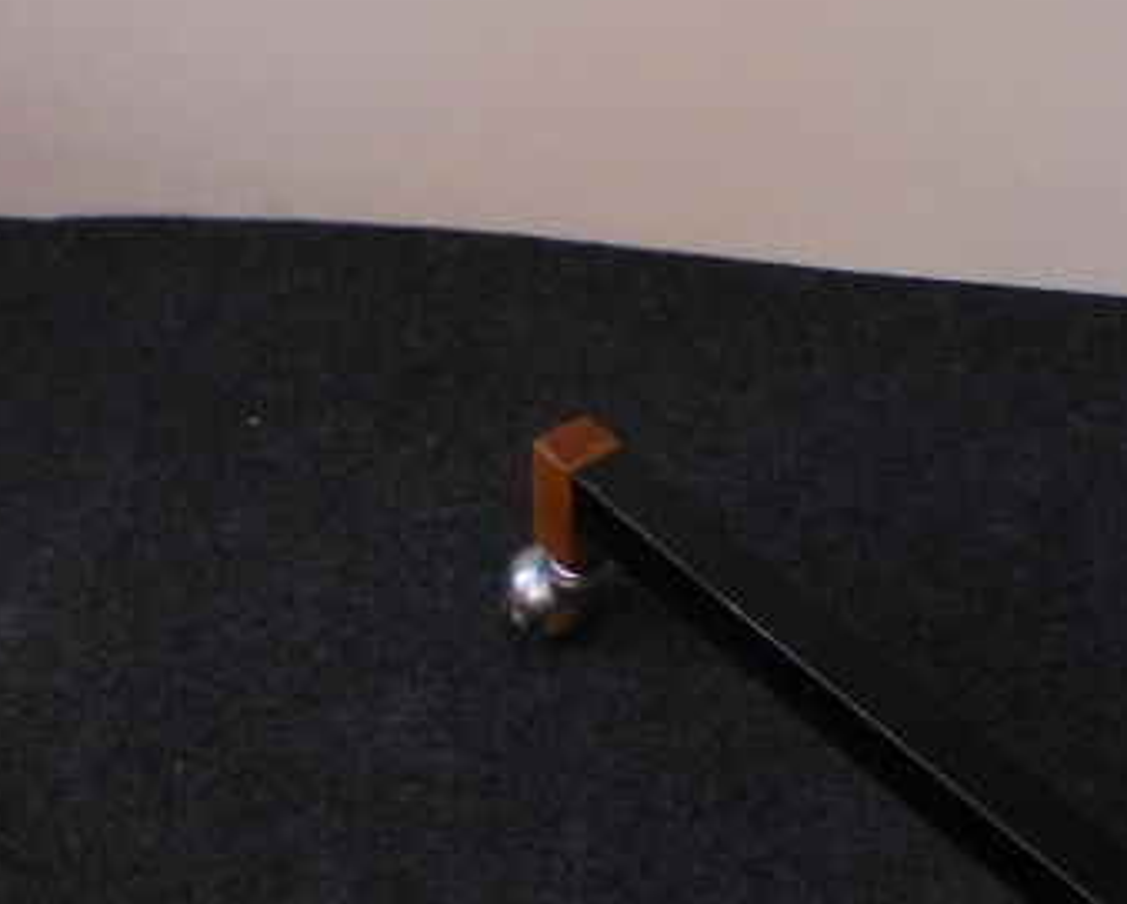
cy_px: -213
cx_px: 1387
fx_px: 3205
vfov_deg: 15.4
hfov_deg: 18.8
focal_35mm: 96
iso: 64
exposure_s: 1/100
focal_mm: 4.6
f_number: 2.8
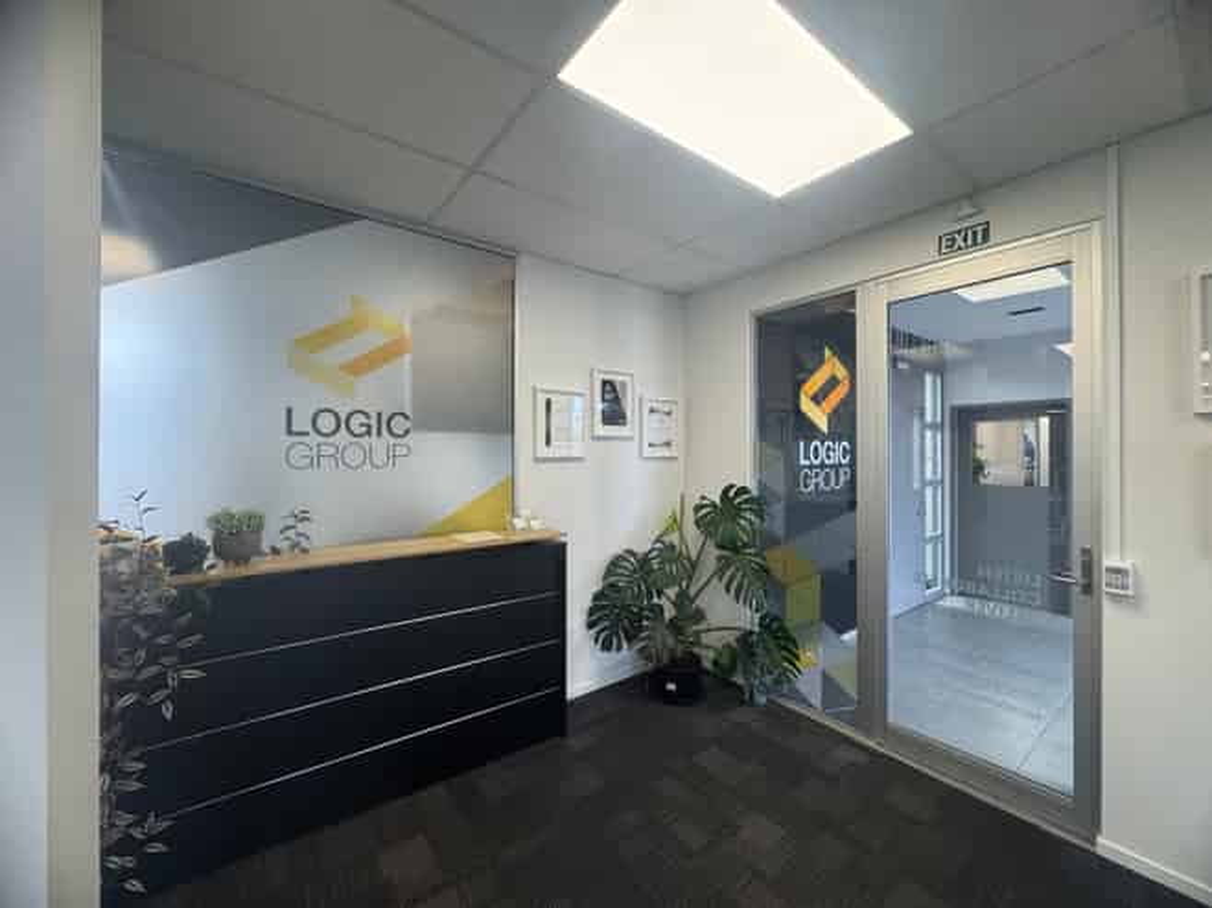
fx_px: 490
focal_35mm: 14
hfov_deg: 102.1
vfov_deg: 85.6
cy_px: 454
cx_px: 606
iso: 125
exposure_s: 1/100
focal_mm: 2.22
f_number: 2.2
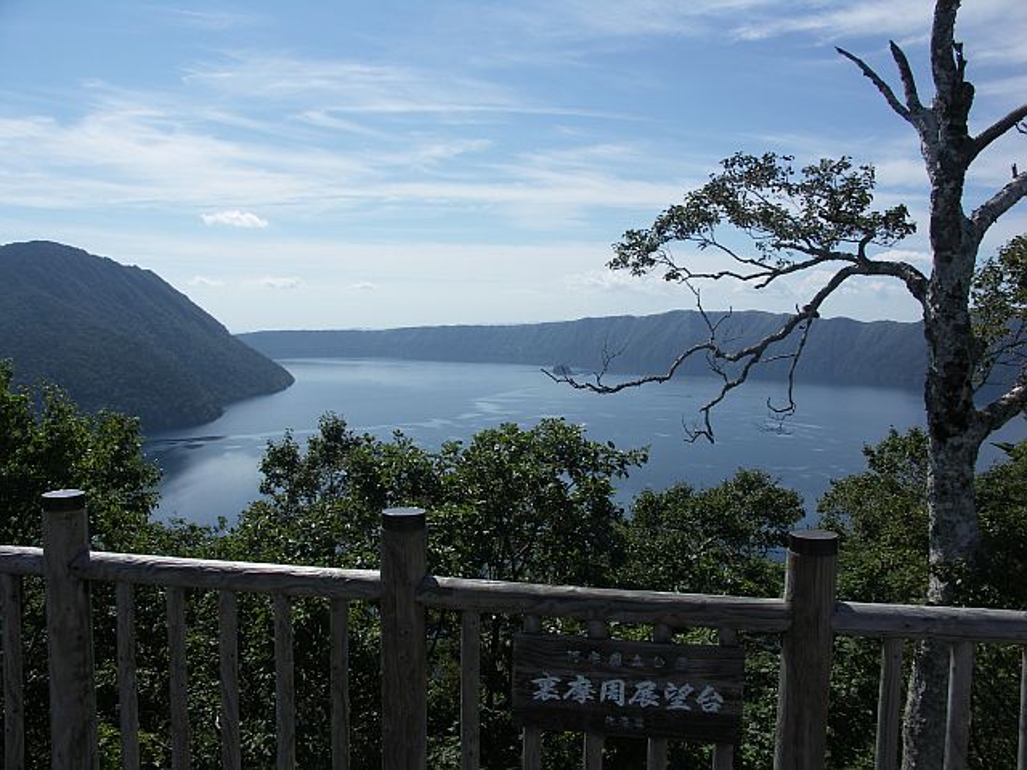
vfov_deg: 49.7
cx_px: 514
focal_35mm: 28
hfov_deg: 63.4
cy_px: 385
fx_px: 831
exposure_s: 1/400
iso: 50
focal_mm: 7.2
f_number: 6.3
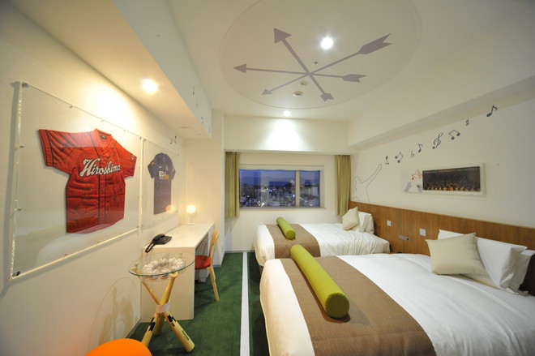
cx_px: 268
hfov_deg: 112.7
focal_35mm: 12
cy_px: 178
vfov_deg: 89.9
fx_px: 178
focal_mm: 12
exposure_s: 1/8
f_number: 11
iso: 2500
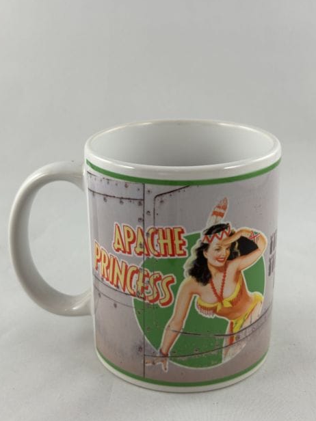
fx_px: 633
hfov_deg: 28.0
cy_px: 219
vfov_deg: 36.8
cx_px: 165
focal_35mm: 52
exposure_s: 1/100
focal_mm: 6.86
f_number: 1.78
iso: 50
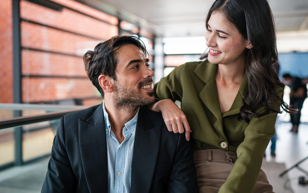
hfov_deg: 54.0
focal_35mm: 36
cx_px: 155
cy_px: 92
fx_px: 302
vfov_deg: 35.3
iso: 100
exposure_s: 1/250
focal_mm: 35
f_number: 1.6
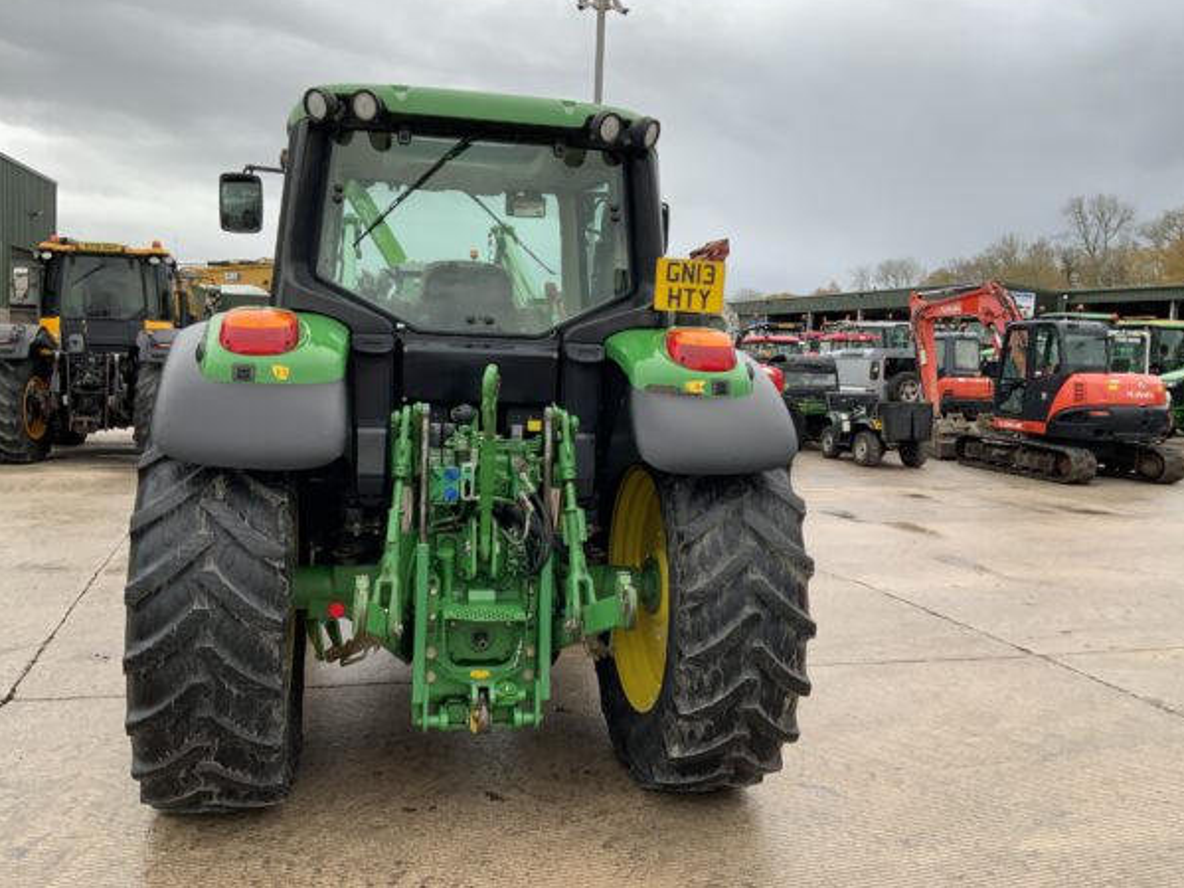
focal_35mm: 31
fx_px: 1060
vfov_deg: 45.4
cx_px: 565
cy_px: 447
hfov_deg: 58.3
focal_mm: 3
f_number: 1.8
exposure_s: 1/173
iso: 16
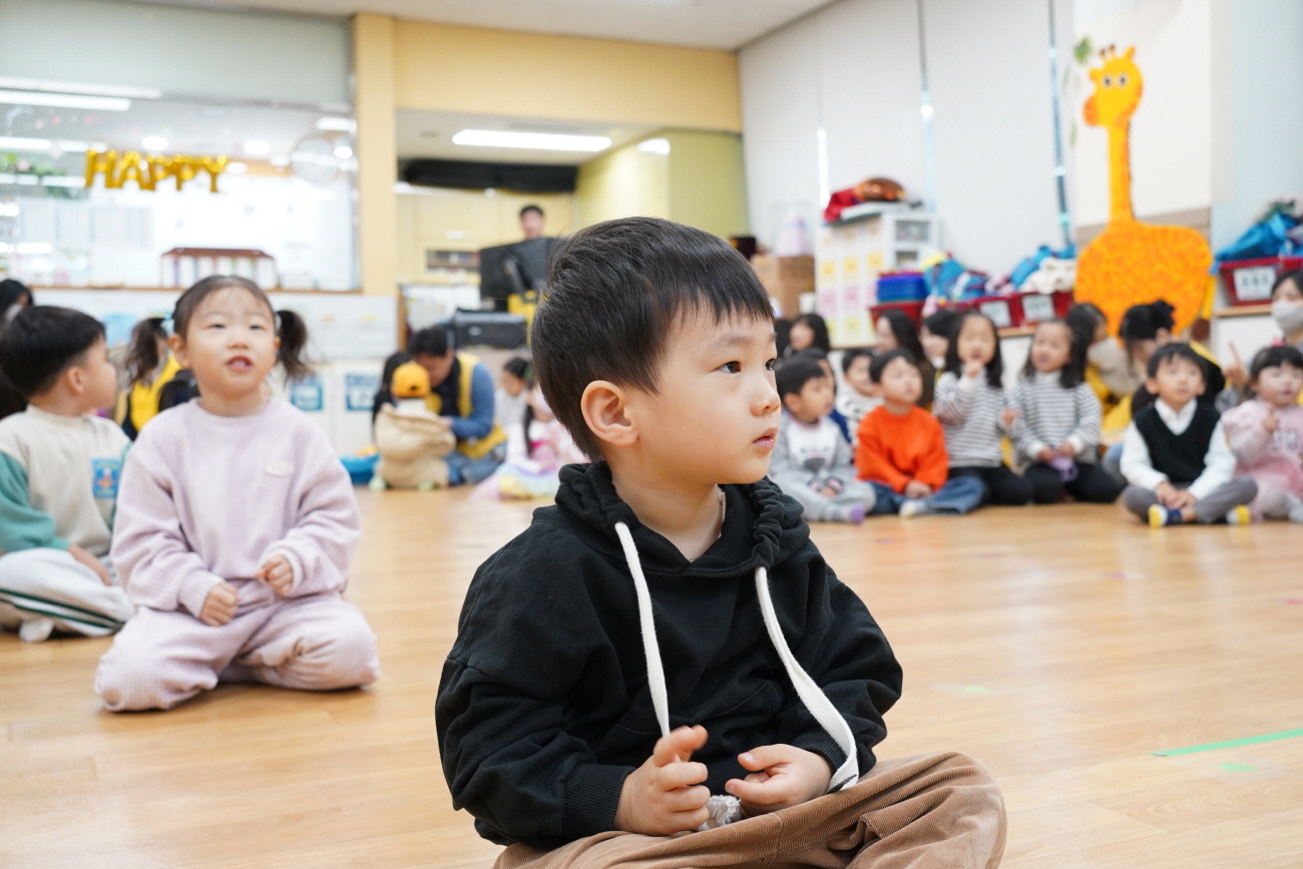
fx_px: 1412
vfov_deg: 34.2
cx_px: 652
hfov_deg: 49.5
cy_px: 434
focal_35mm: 39
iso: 2500
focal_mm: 39
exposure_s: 1/60
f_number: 5.6
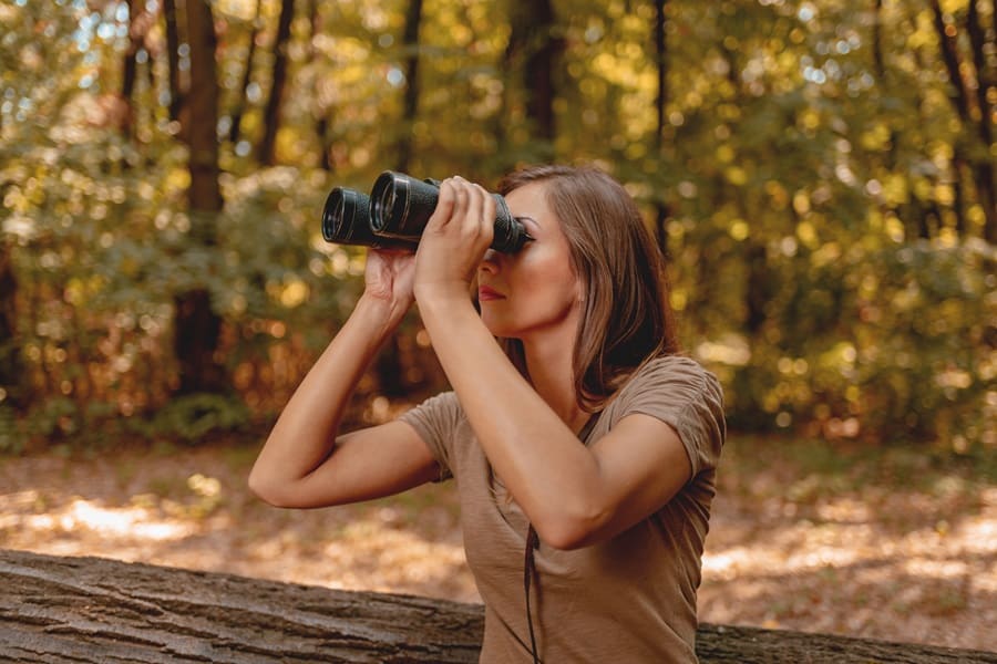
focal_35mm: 35
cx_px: 498
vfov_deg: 37.9
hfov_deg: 54.4
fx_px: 969
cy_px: 332
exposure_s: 1/200
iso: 100
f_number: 2
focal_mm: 35
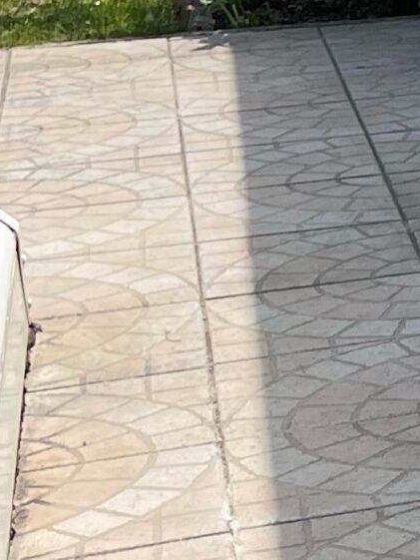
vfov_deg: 16.5
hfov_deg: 10.9
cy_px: 158
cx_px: 952
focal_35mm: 119
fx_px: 1926
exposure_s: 1/2564
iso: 32
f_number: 1.6
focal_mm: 4.2
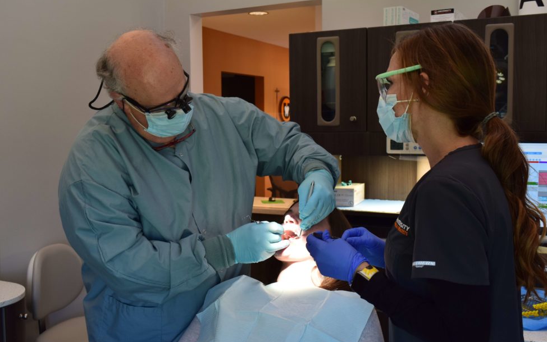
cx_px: 275
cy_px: 178
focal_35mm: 42
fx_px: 619
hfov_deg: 47.7
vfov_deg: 30.9
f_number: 7.1
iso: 400
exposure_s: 1/50
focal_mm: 27
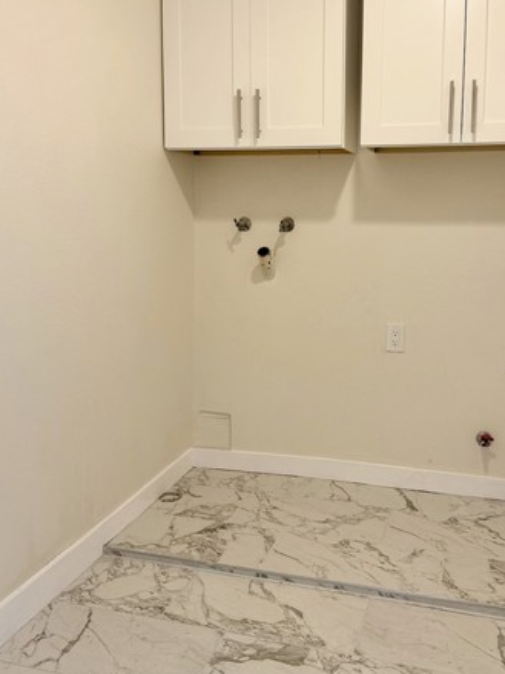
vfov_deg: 52.3
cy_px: 267
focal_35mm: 35
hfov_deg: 40.5
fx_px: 681
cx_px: 301
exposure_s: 1/121
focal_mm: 6.76
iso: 125
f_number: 1.78
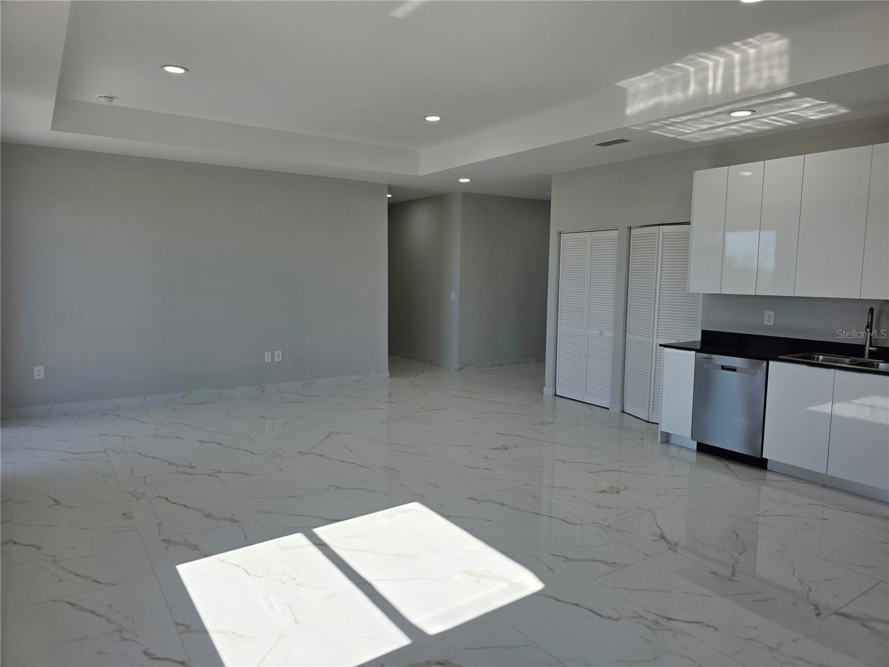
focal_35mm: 23
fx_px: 591
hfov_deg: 73.9
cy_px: 334
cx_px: 444
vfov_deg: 58.9
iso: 80
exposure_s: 1/2032
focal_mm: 6.3
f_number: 1.7
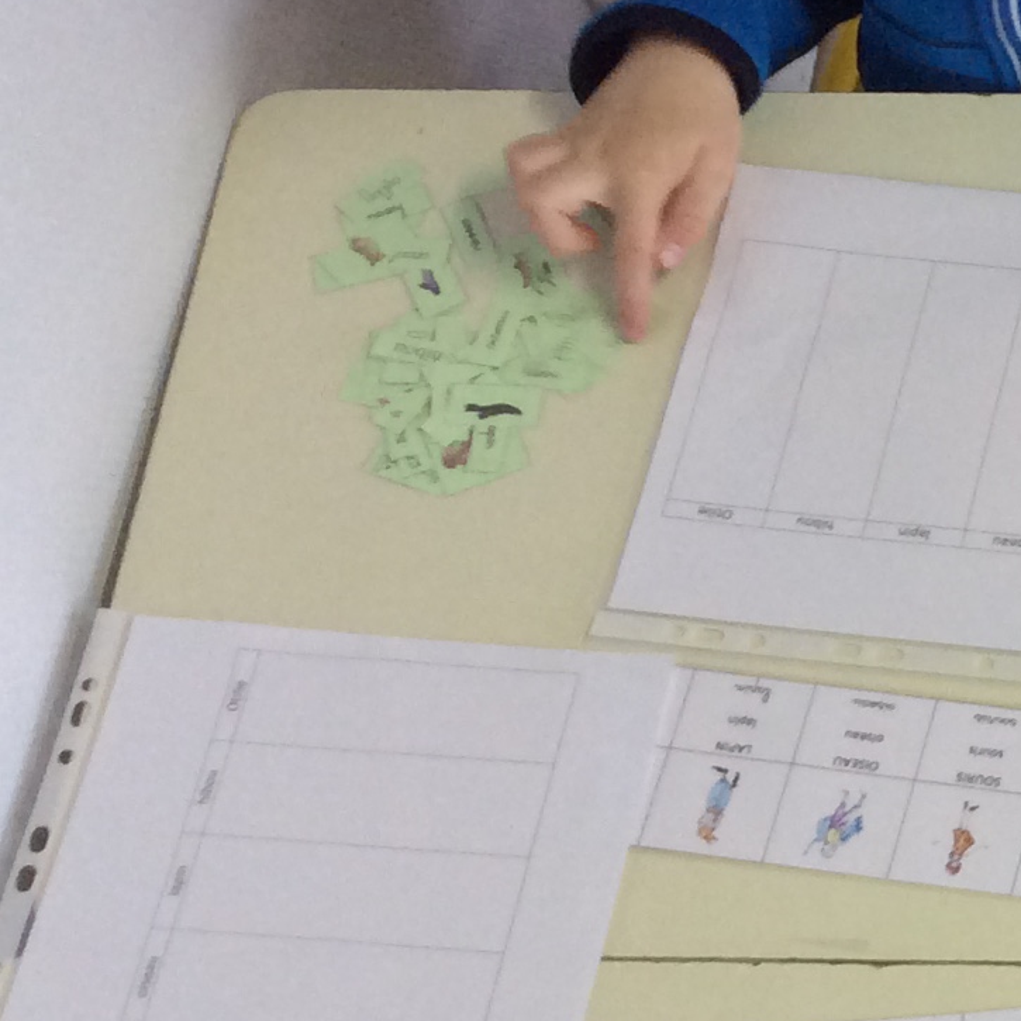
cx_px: 1622
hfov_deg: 15.6
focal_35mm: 101
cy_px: 976
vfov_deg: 16.9
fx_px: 3370
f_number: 2.4
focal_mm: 3.3
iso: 64
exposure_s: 1/25
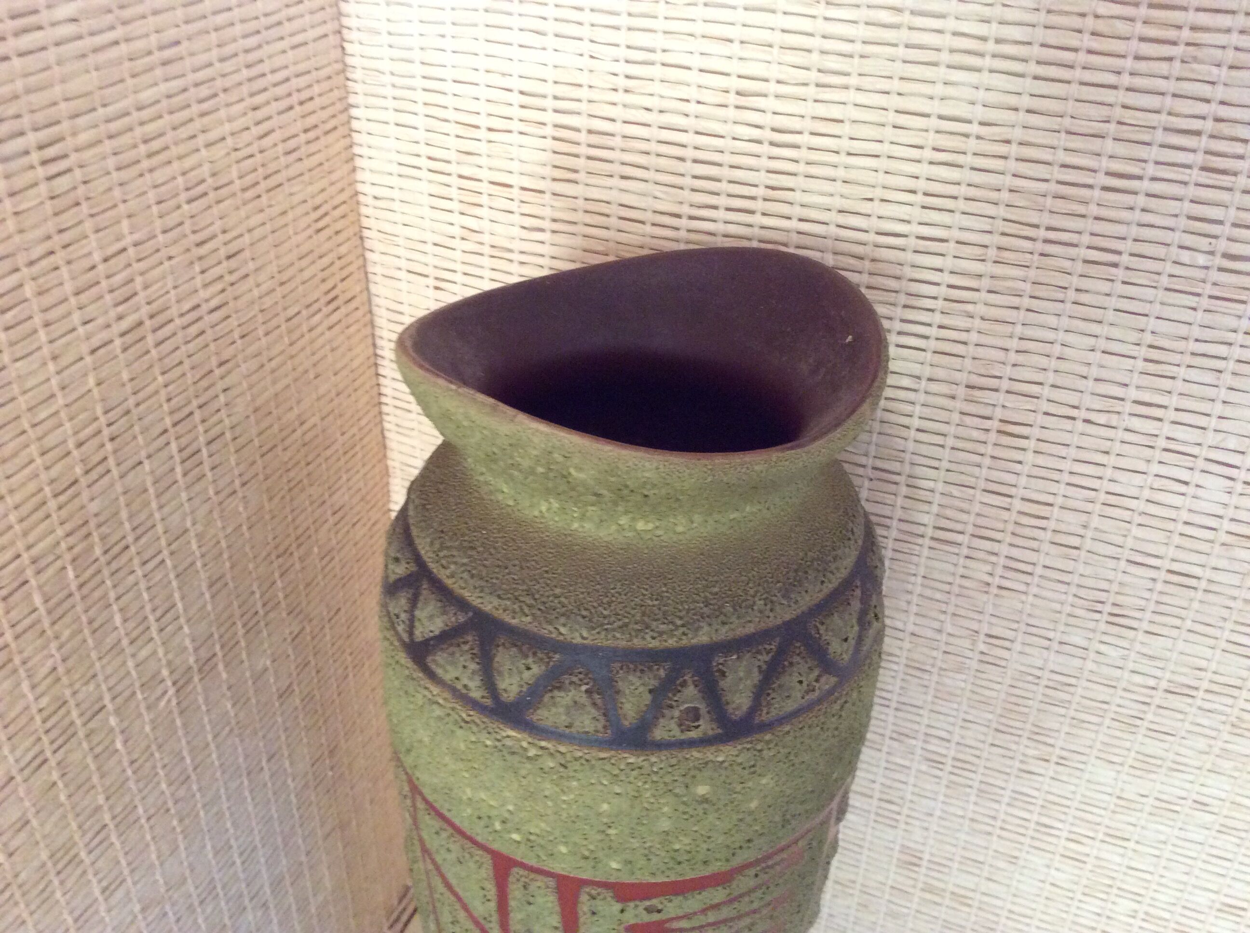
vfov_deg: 44.1
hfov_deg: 56.9
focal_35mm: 32
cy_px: 466
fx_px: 1154
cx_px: 625
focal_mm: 3.3
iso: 320
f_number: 2.4
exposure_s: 1/25
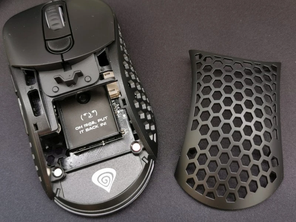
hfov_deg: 44.8
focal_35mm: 42
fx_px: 359
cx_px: 148
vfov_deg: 34.3
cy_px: 111
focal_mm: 5.56
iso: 50
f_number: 1.6
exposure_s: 1/133
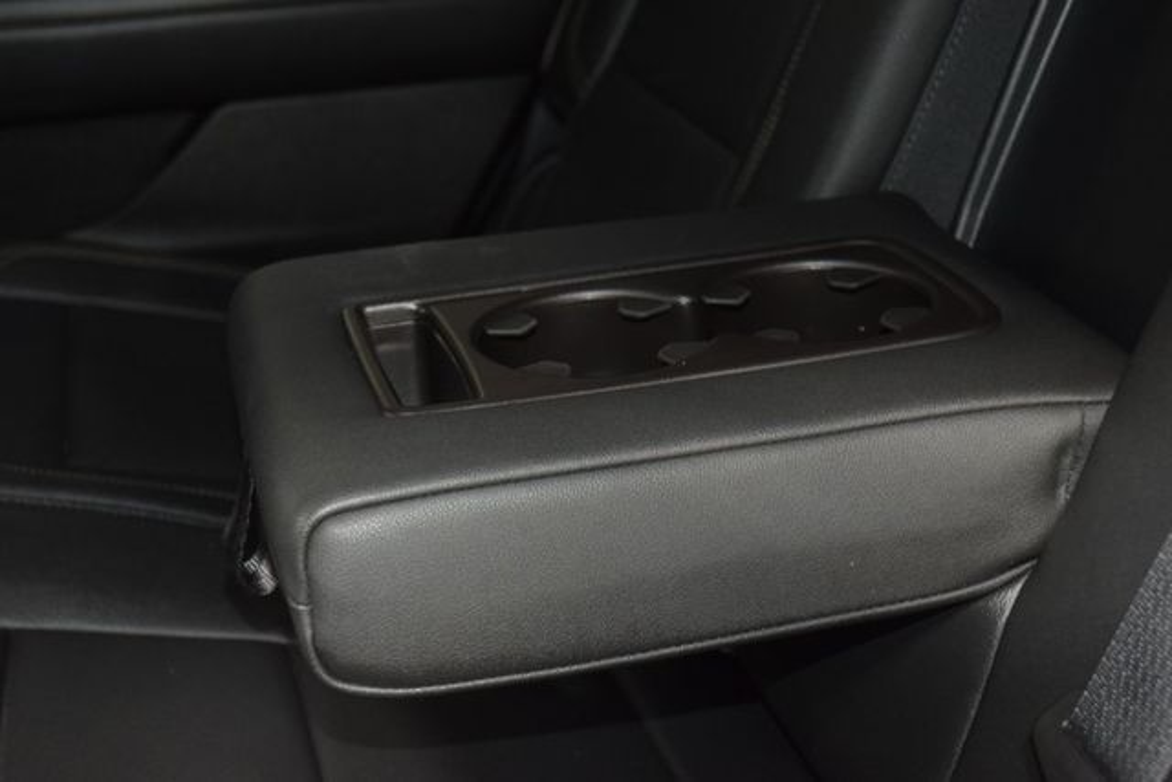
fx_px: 1856
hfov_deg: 35.0
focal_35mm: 57
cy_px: 391
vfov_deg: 23.8
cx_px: 586
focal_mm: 38
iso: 2000
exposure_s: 1/15
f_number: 4.2
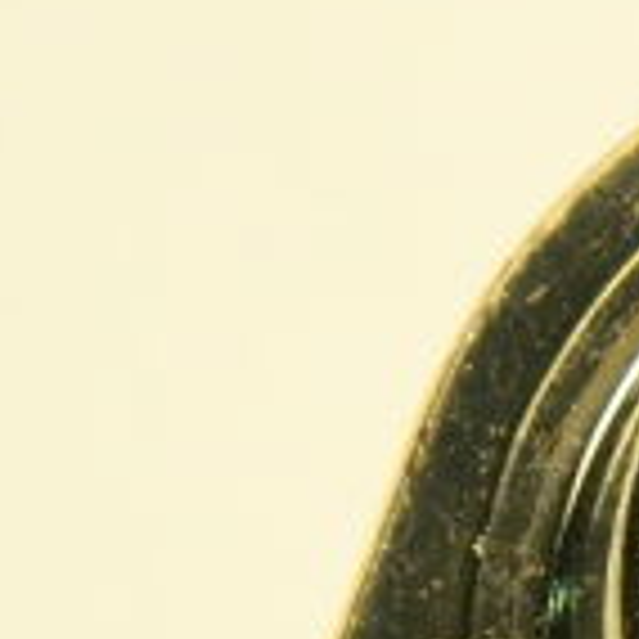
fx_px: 8020
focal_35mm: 384
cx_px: 1084
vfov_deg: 4.6
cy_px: 734
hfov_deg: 4.5
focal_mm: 18.6
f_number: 4.5
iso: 400
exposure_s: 1/250
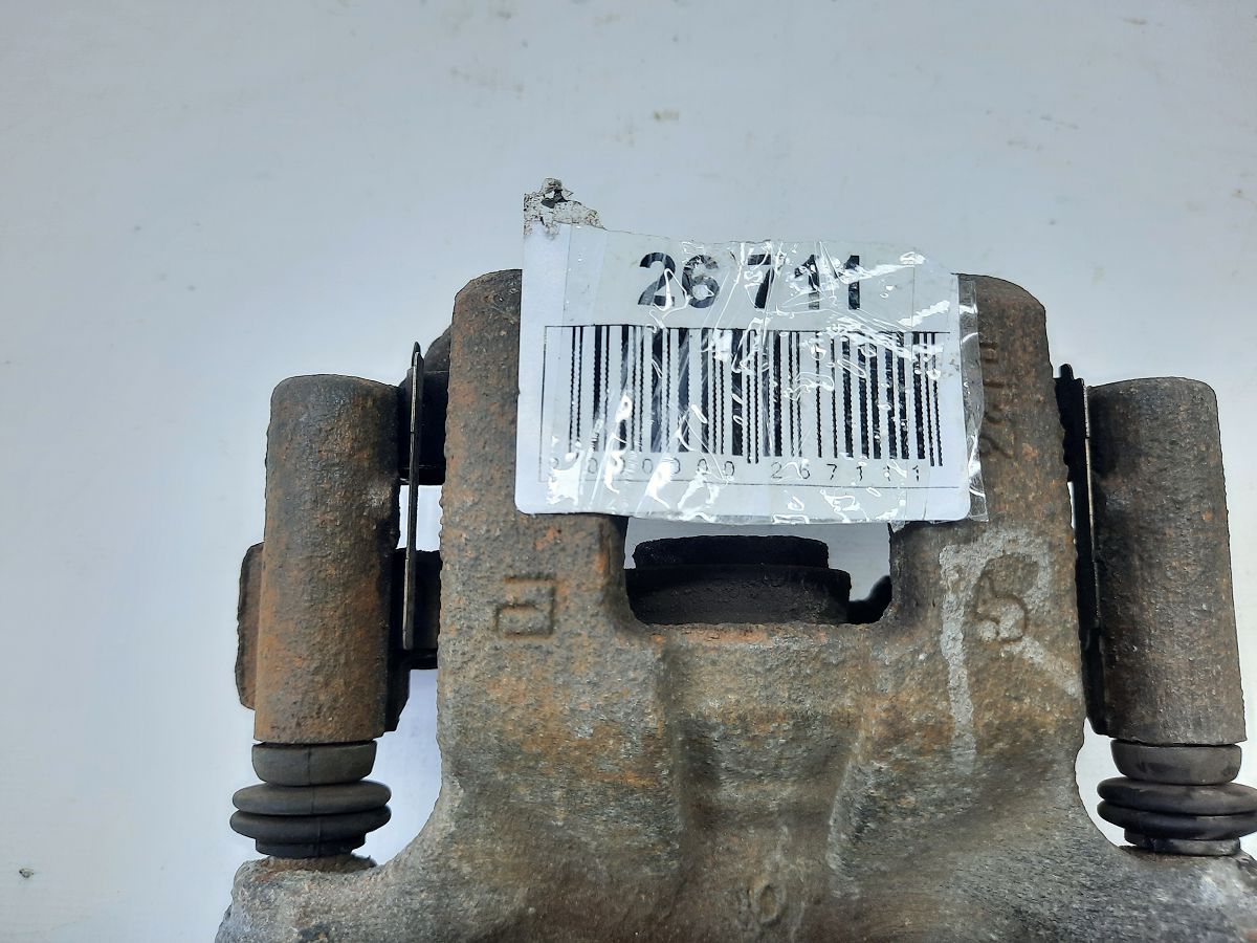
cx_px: 628
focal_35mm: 25
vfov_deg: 54.9
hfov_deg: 69.4
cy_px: 472
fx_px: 908
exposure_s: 1/50
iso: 100
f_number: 2
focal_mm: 4.6
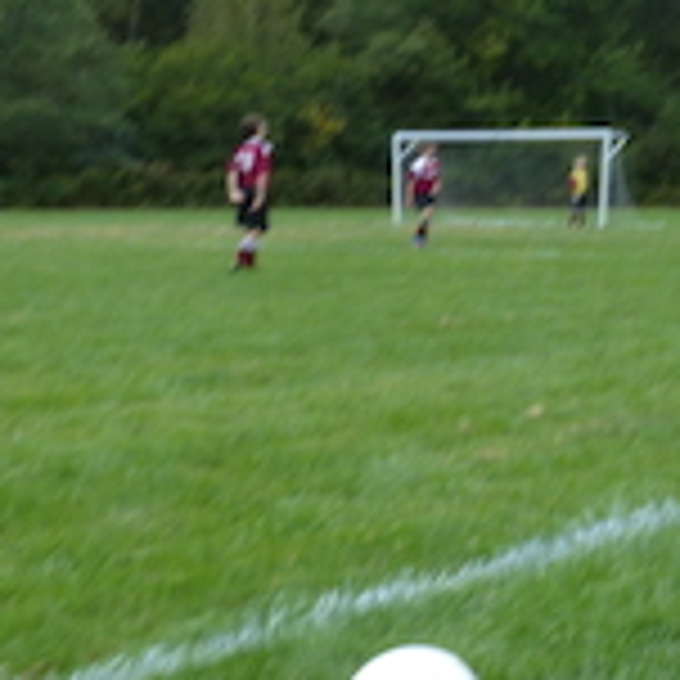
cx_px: 795
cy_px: 239
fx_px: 1734
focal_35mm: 78
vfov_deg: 22.1
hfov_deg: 20.8
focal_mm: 4.5
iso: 100
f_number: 8
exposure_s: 1/60
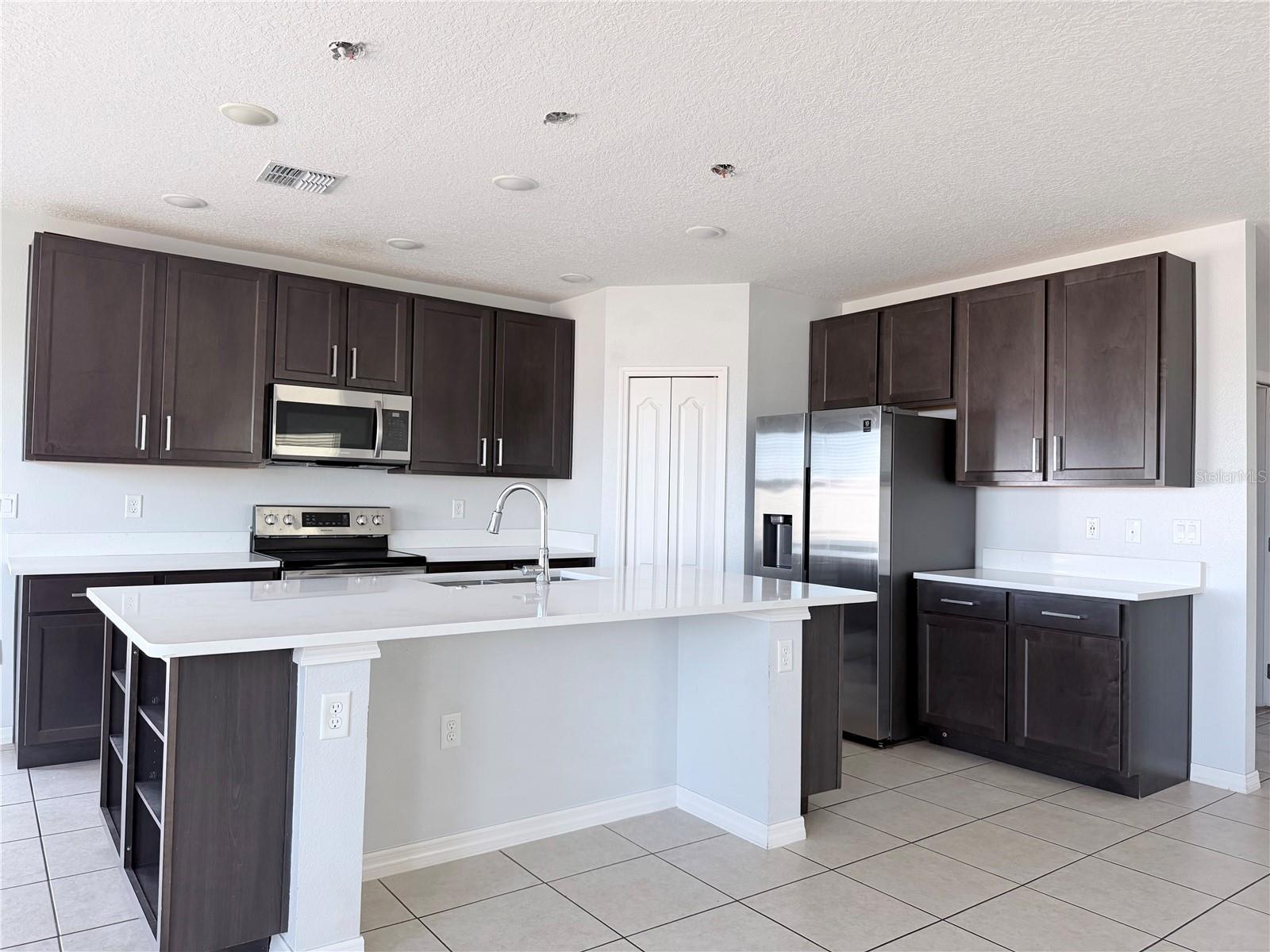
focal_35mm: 24
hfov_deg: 71.6
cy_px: 476
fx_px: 881
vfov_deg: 56.8
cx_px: 635
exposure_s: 1/121
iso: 200
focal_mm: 6.76
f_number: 1.78
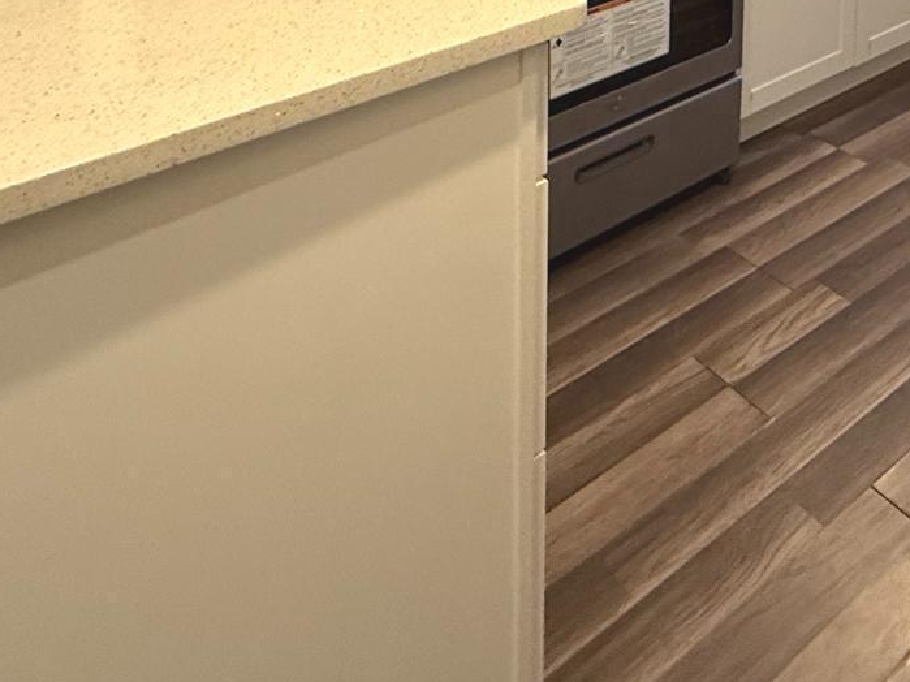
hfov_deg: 43.9
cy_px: -303
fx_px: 1078
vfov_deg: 26.7
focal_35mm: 41
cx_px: 711
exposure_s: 1/60
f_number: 2.2
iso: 320
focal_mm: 2.22
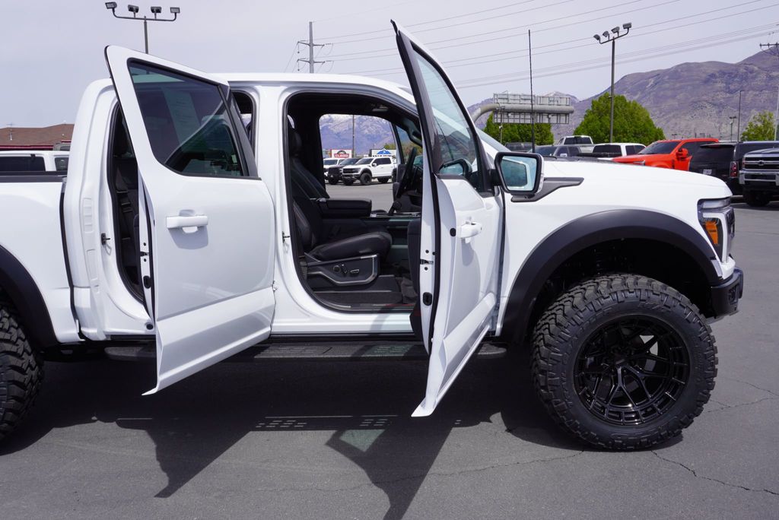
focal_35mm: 28
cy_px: 260
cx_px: 390
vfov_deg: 45.7
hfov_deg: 64.5
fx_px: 617
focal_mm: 19
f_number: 8
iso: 100
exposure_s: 1/400
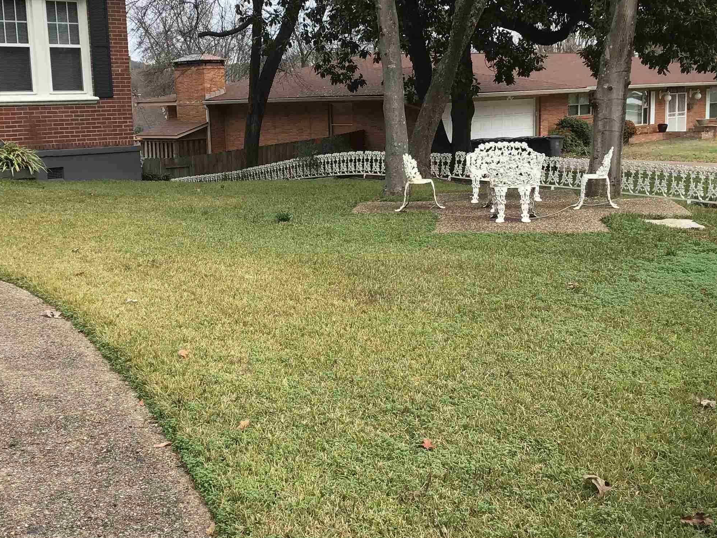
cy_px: 248
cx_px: 299
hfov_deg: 39.5
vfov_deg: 30.3
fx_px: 994
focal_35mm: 48
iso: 25
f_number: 2.4
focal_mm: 3.3
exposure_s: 1/362
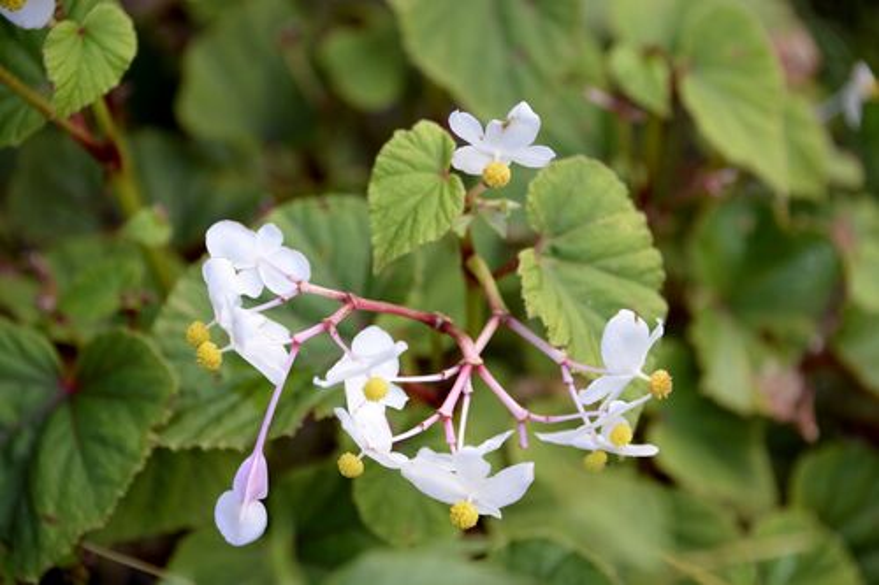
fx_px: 3661
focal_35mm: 150
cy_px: 292
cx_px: 440
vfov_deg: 9.1
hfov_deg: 13.7
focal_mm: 150
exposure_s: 1/125
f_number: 5.6
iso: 400
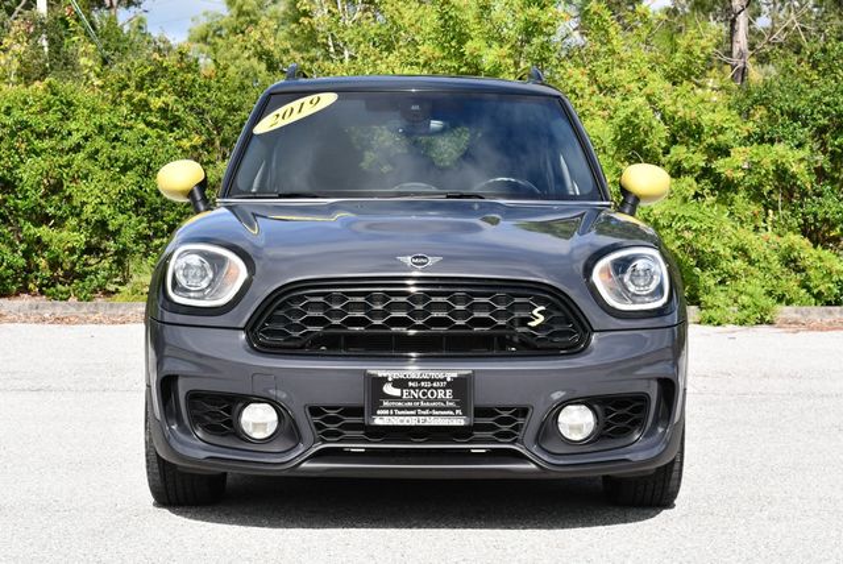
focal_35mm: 80
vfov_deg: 17.1
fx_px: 1875
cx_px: 422
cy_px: 282
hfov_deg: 25.3
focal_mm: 40
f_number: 8
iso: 100
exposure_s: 1/250
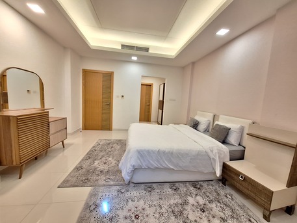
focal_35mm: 13
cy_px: 112
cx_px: 148
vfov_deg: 89.9
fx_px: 112
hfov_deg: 106.2
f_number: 2.2
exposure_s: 1/25
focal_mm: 1.74
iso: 160
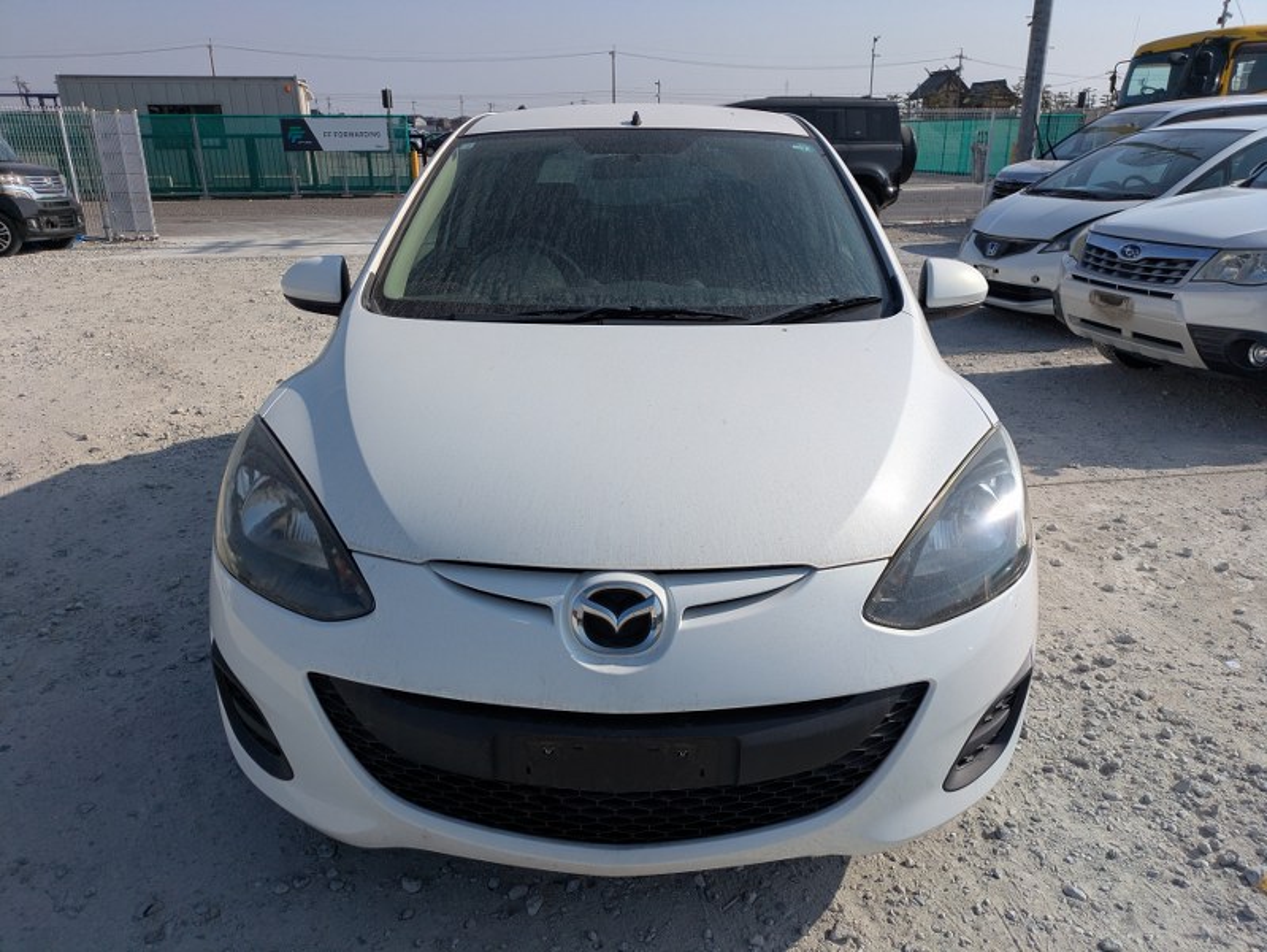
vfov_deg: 54.9
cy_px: 476
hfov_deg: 69.4
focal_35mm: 25
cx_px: 634
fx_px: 915
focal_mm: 5.43
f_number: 1.89
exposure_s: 1/4739
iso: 54
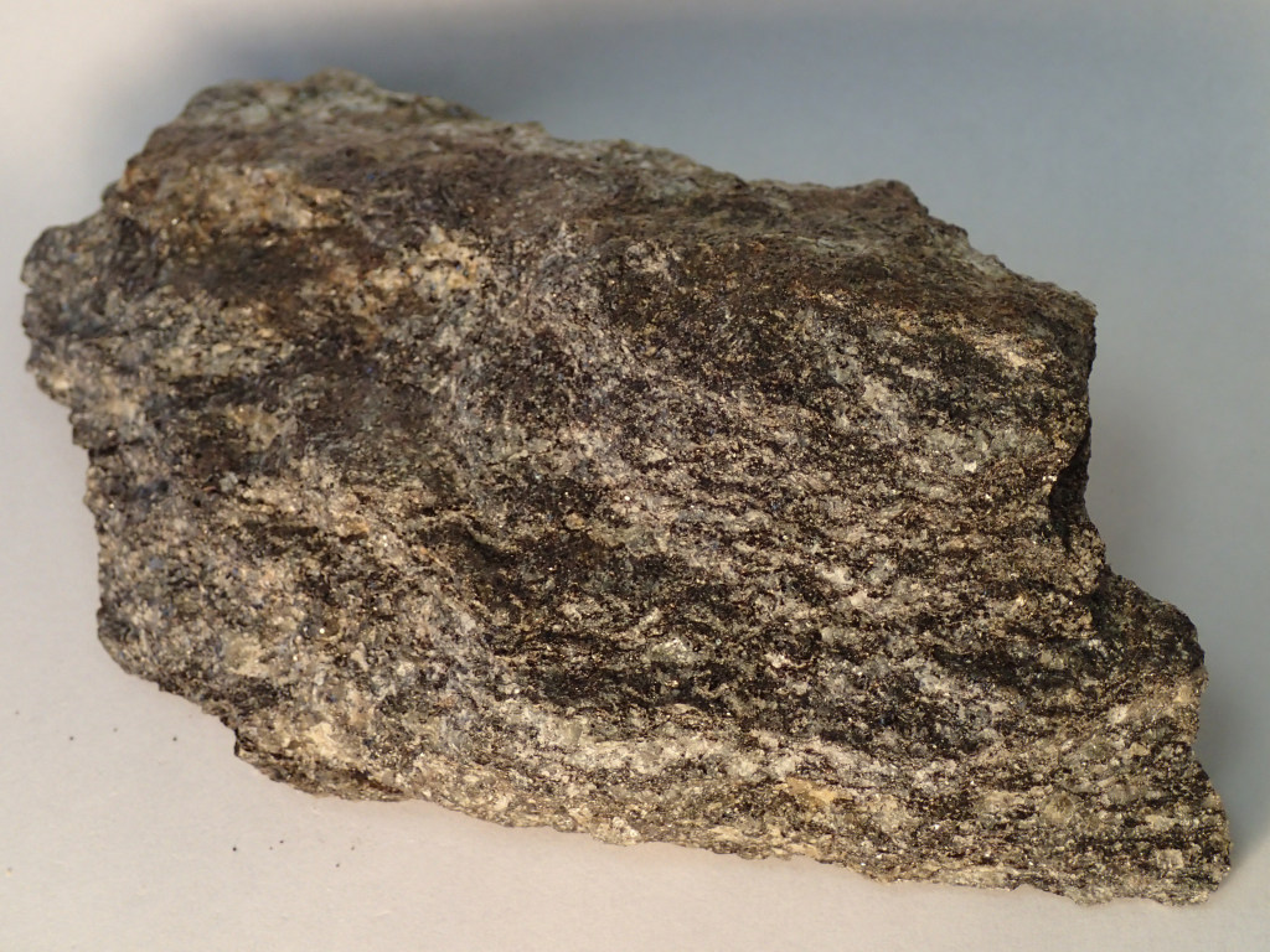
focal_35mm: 74
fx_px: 2715
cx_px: 635
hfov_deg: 26.3
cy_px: 476
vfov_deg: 19.9
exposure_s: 1/80
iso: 400
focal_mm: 13.47
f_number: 4.2
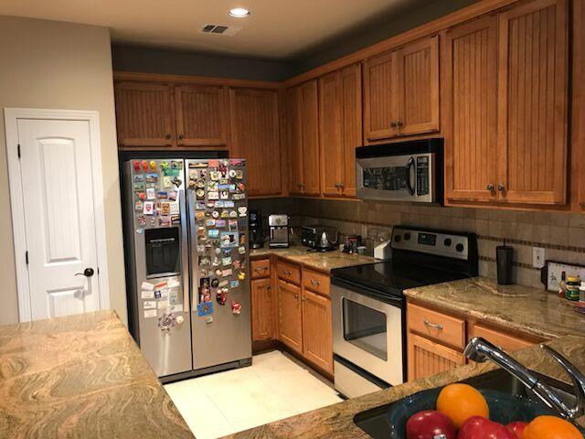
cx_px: 292
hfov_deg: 63.4
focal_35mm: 28
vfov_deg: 49.7
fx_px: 473
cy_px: 220
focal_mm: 3.99
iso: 50
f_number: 1.8
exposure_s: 1/15
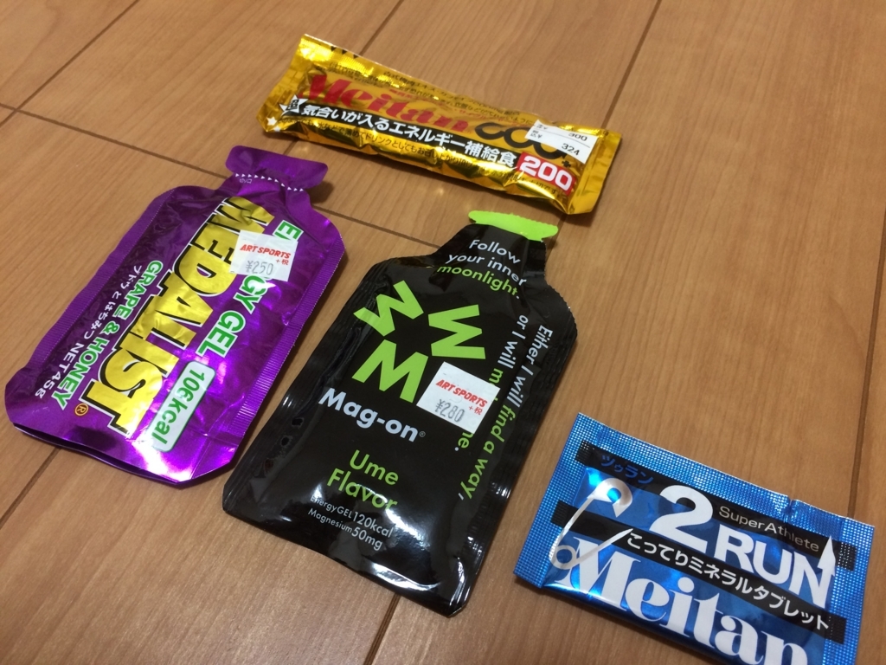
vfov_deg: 48.2
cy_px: 332
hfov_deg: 61.7
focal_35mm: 29
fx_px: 742
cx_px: 443
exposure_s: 1/30
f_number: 2.2
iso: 125
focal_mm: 4.15
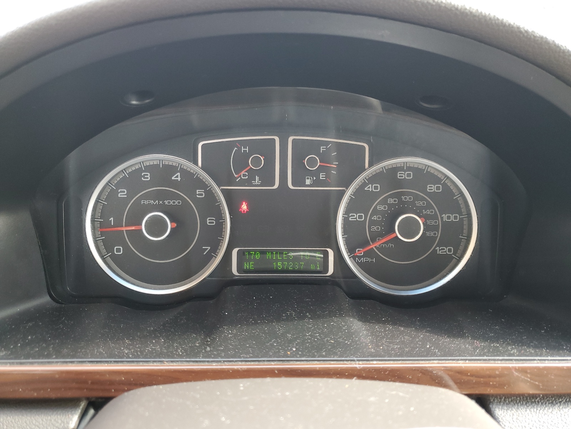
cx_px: 286
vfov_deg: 53.1
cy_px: 214
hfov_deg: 67.3
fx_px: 429
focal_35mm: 26
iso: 74
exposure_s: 1/60.2
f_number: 1.5
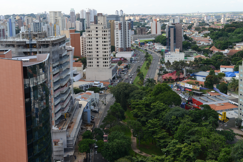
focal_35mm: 50
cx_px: 135
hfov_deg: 39.6
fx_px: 337
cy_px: 54
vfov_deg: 26.8
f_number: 5
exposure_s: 1/640
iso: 320
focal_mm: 35
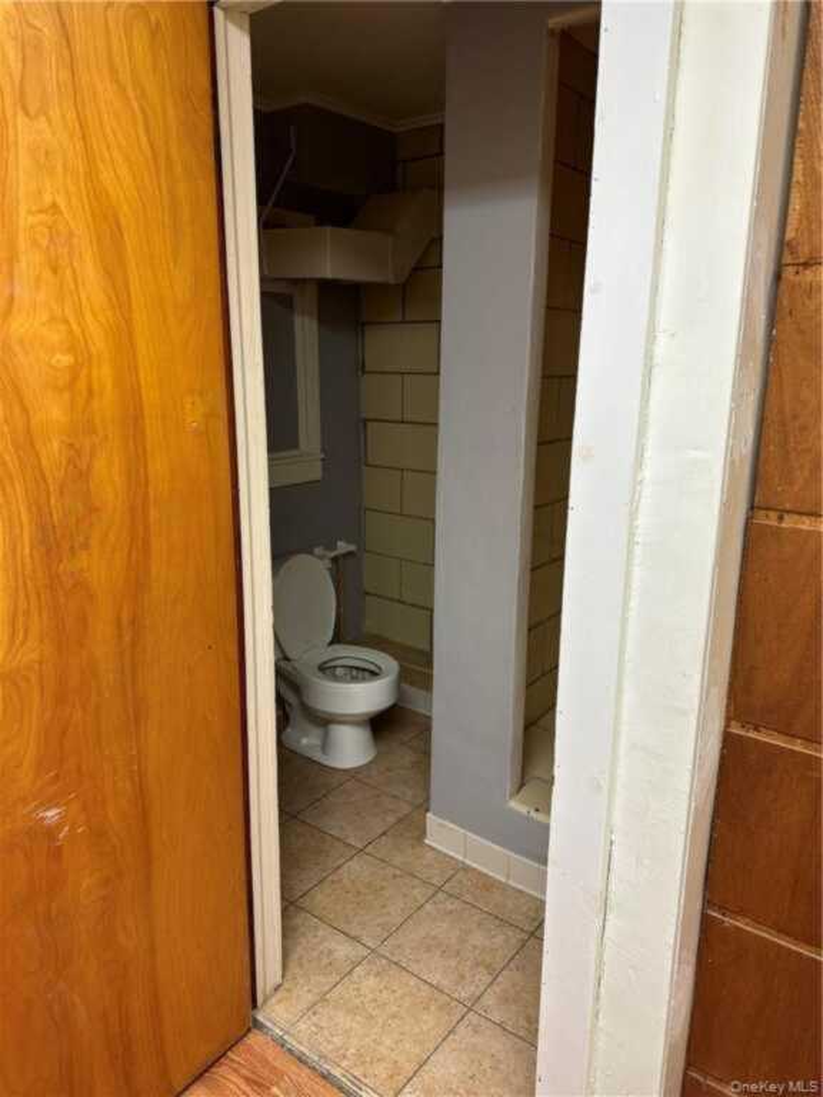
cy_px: 548
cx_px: 412
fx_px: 761
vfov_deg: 71.6
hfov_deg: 56.8
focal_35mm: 24
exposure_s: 1/120
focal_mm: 6.86
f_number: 1.78
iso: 160
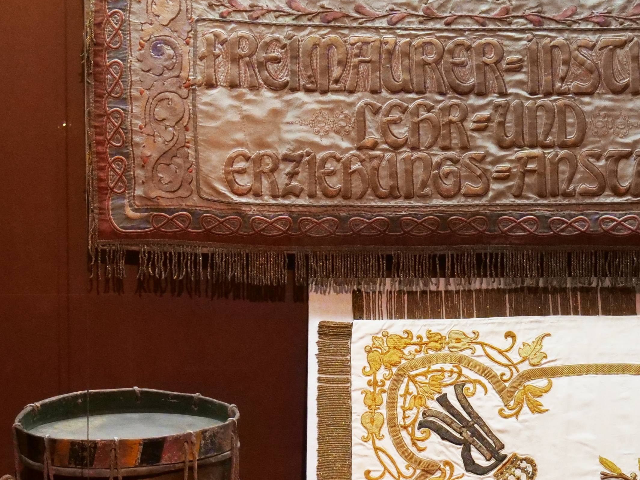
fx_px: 2071
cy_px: 206
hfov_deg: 17.5
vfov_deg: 13.2
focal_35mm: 112
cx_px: 409
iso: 3200
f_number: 4.3
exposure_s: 1/25
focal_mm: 23
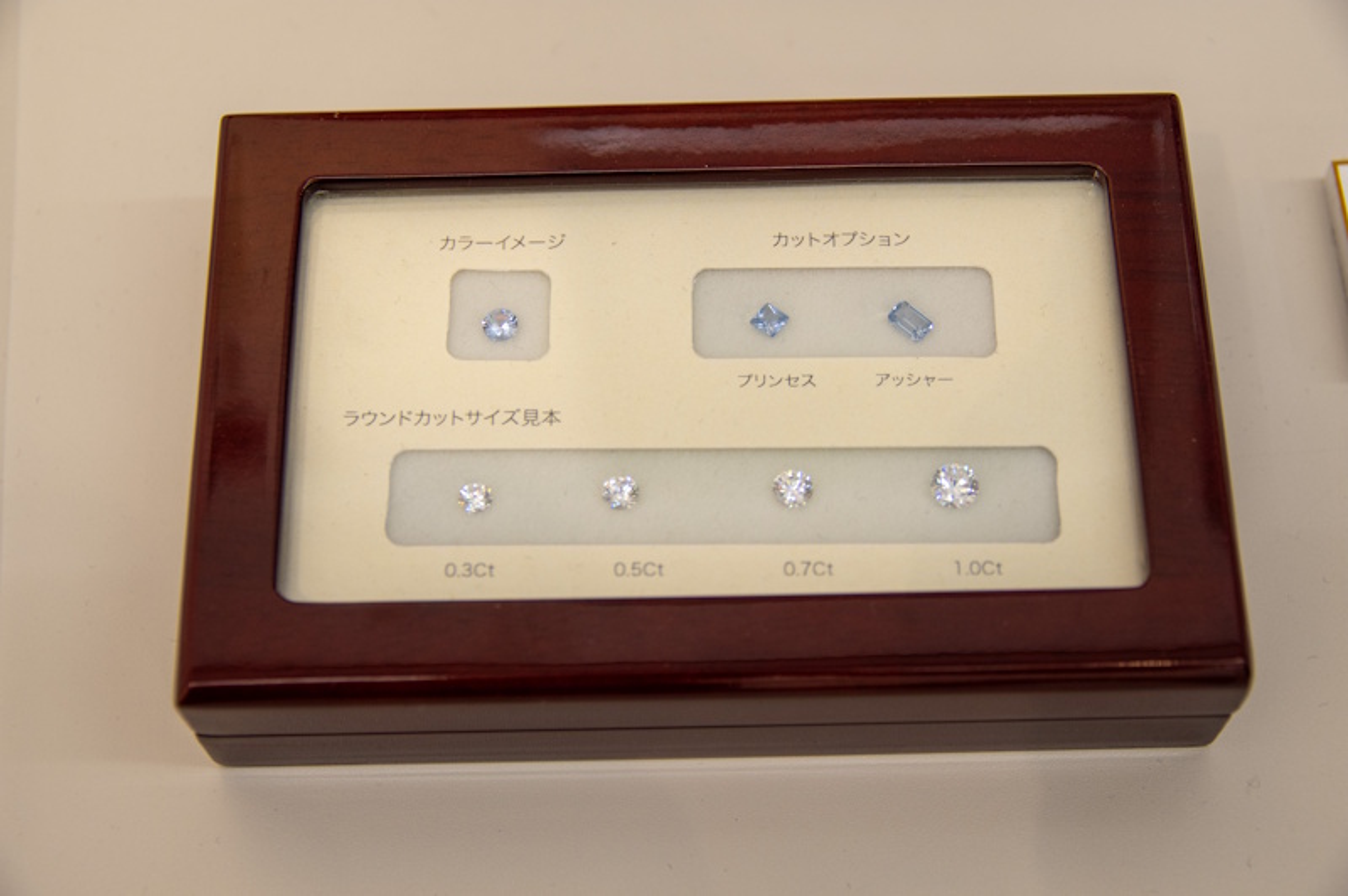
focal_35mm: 64
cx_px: 674
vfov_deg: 21.0
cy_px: 448
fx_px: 2413
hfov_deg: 31.2
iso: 400
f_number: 4
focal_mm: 43
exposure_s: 1/180
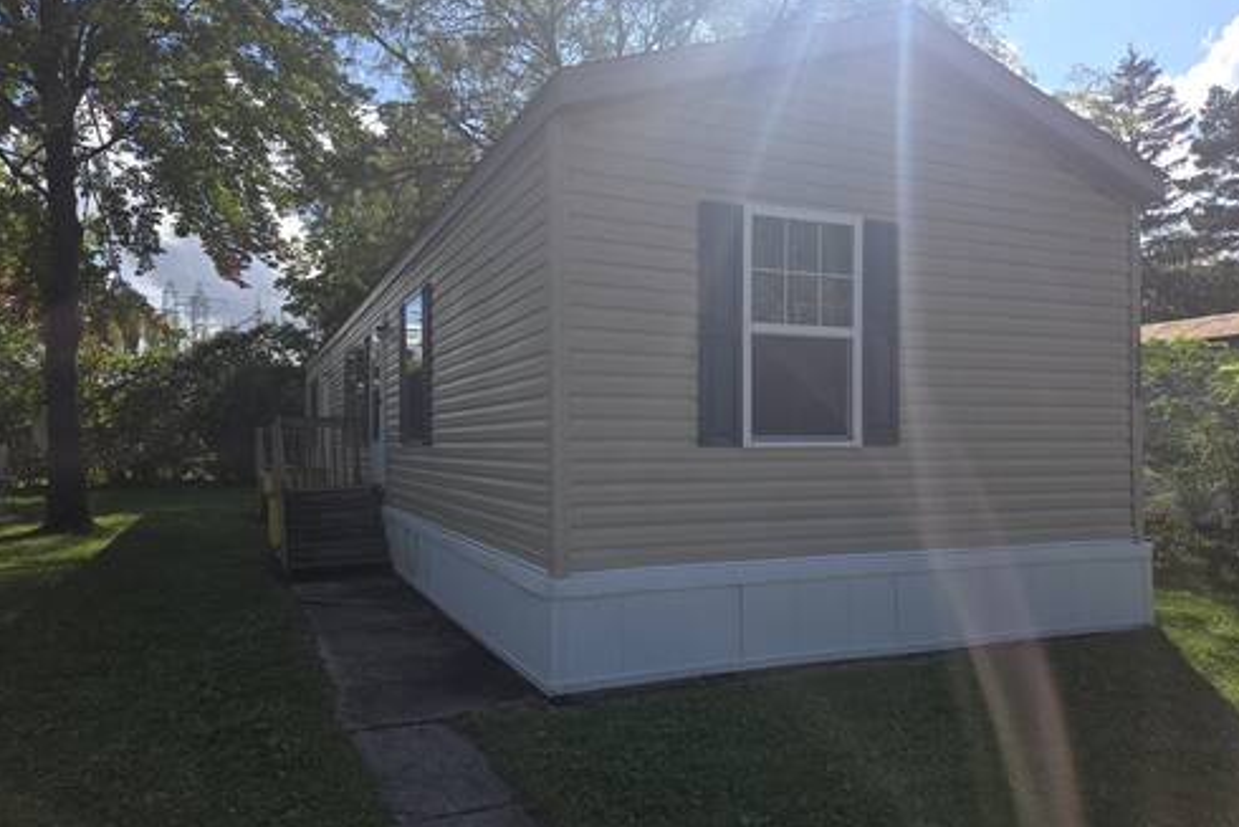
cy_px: 427
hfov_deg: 71.5
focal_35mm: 25
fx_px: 861
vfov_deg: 51.3
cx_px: 604
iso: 25
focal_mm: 5.4
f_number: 1.8
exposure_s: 1/2054
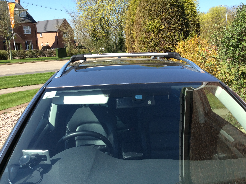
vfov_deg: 44.1
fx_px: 227
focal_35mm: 32
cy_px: 92
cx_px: 123
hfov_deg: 56.9
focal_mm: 3.3
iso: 32
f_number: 2.4
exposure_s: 1/657
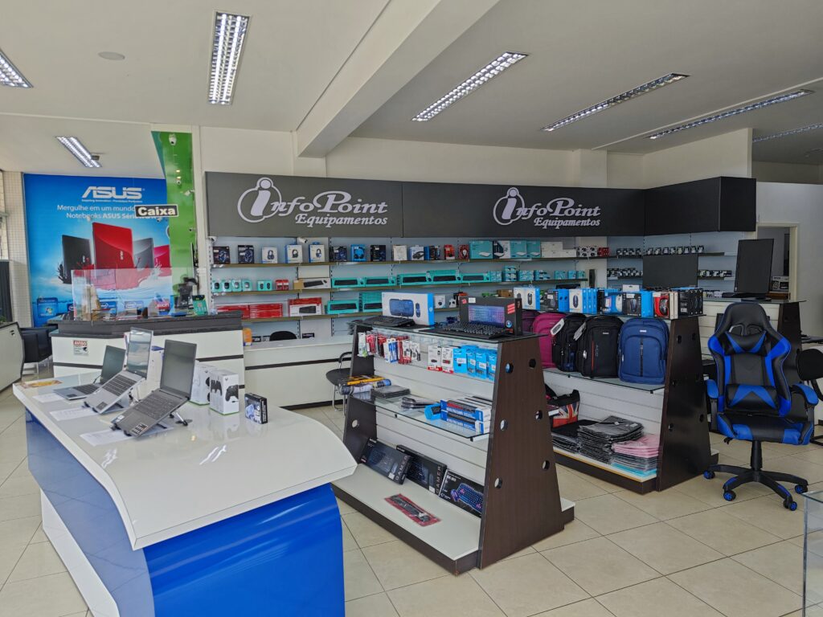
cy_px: 308
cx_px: 412
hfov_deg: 73.9
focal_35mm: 23
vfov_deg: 58.9
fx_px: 547
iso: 80
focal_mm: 5.43
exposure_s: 1/120
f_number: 1.8
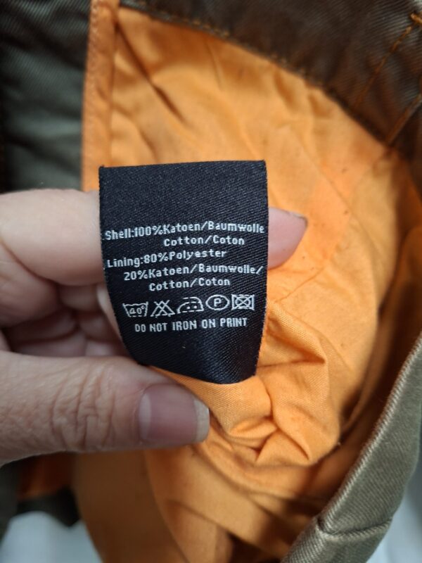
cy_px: 282
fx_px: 374
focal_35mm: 23
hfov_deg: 58.9
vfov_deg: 73.9
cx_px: 211
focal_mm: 5.54
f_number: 1.8
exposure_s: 1/33
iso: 400
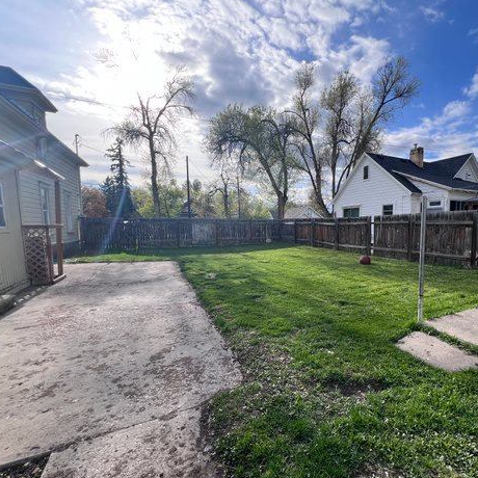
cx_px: 304
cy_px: 247
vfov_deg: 87.4
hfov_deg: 85.4
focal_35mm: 16
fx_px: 250
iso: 32
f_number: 1.8
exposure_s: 1/1064
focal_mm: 1.57
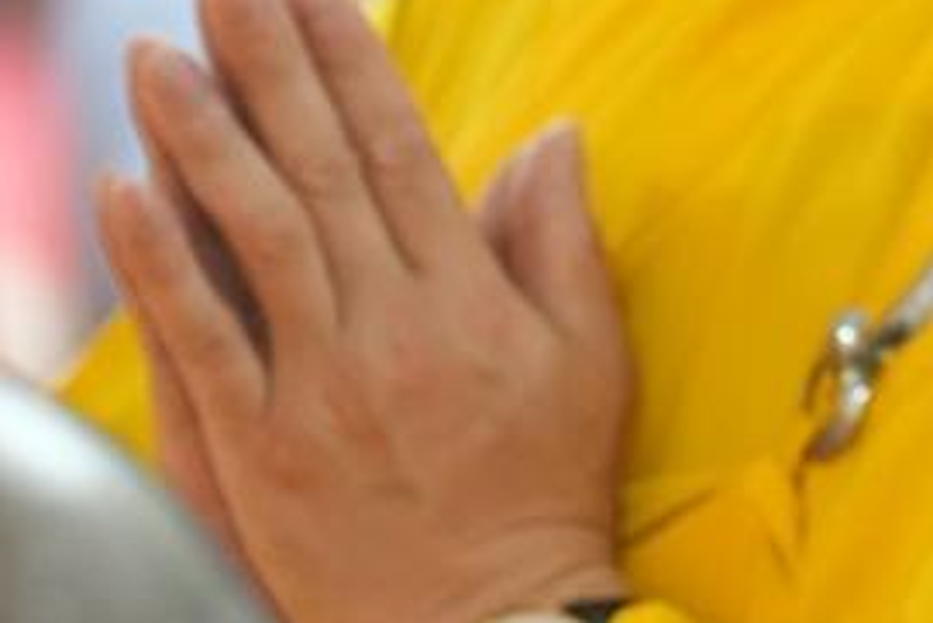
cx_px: 1625
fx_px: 22973
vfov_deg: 1.6
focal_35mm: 886
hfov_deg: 2.3
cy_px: -447
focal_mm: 200
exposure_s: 1/100
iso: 6400
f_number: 4
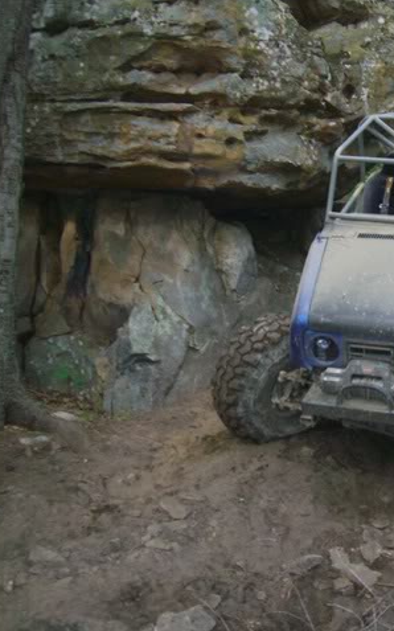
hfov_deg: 22.9
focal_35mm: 54
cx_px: 406
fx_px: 928
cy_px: 315
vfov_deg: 37.5
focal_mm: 7.9
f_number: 2.8
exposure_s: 1/60
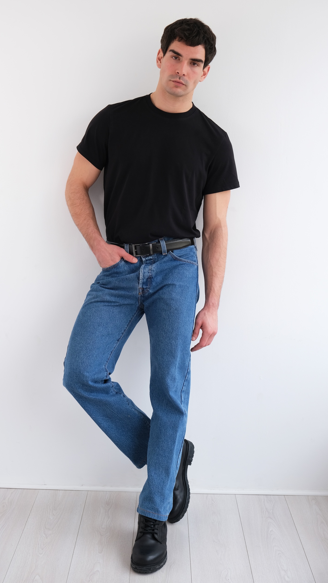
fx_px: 773
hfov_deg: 24.0
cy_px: 291
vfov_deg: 41.3
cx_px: 155
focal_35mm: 50
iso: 250
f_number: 4.5
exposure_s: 1/125
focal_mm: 31.5
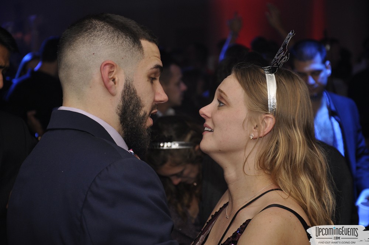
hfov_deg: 16.1
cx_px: 184
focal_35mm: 128
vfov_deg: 10.7
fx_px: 1305
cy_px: 122
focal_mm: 85
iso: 400
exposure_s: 1/60
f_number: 5.6
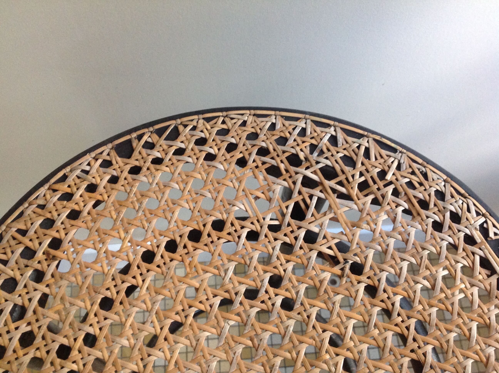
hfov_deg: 52.7
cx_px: 250
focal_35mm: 35
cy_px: 186
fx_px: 504
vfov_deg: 40.6
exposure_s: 1/15
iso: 250
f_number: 2.4
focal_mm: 4.28
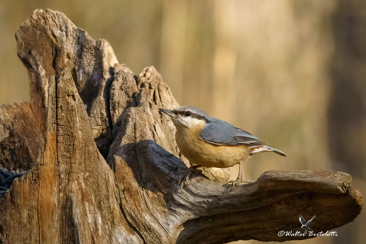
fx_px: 2979
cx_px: 183
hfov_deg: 7.0
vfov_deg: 4.7
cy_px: 122
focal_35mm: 293
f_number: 11
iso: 6400
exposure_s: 1/4000
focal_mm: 293
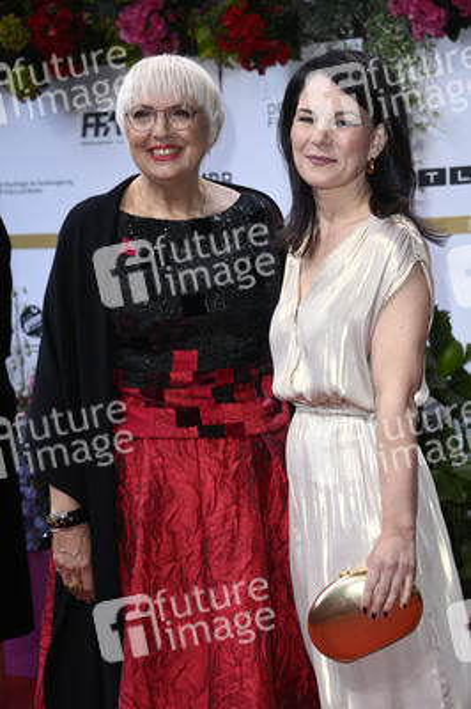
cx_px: 236
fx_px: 1926
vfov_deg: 20.8
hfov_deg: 13.9
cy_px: 354
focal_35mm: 98
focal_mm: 98
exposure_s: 1/250
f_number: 5.6
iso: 500
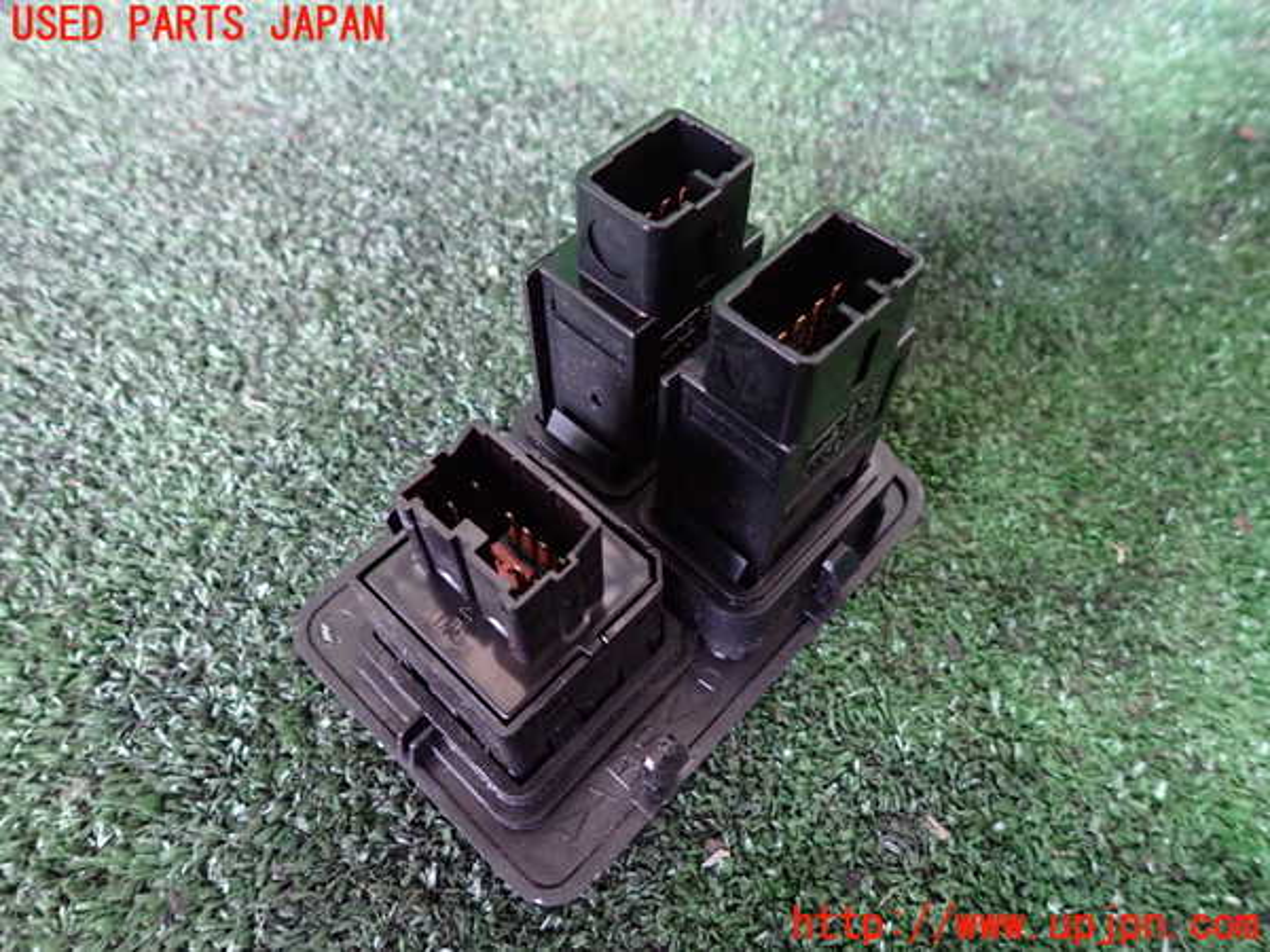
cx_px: 635
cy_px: 476
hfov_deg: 69.4
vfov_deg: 54.9
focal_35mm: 25
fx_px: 917
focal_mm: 4.5
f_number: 2
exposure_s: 1/20
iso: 800
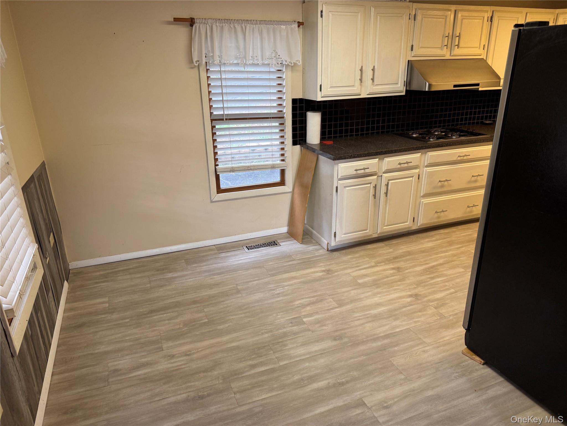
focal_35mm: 24
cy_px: 213
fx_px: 393
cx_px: 284
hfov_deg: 71.6
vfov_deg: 56.8
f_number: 1.78
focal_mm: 6.76
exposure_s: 1/60
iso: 160
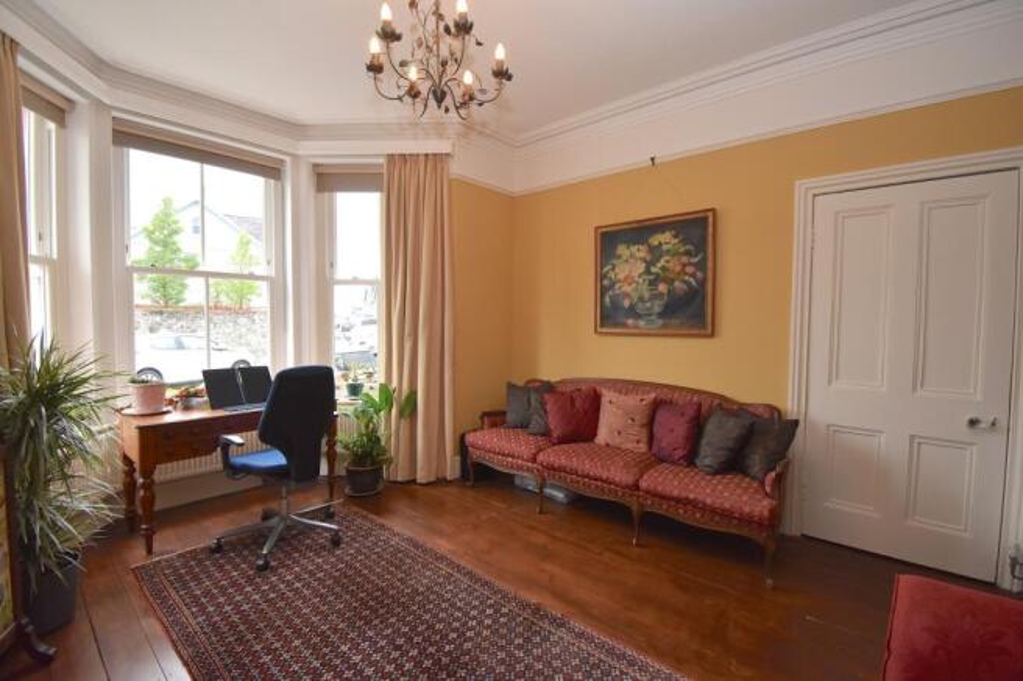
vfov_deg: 77.3
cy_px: 340
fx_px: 426
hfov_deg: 100.4
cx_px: 512
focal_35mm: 15
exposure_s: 1/200
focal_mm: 10
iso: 450
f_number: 5
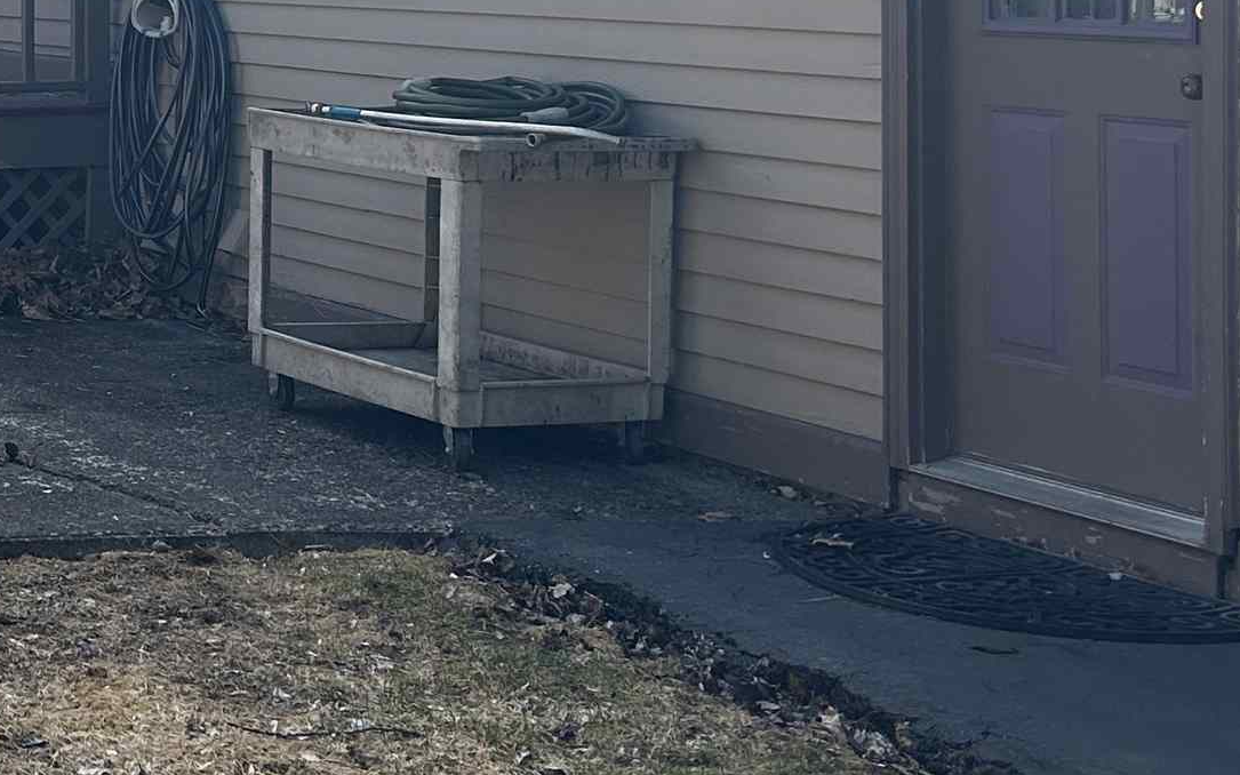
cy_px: -102
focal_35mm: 78
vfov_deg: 16.2
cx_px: -289
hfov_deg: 23.9
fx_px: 2636
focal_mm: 5.7
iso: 50
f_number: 1.5
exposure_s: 1/1972
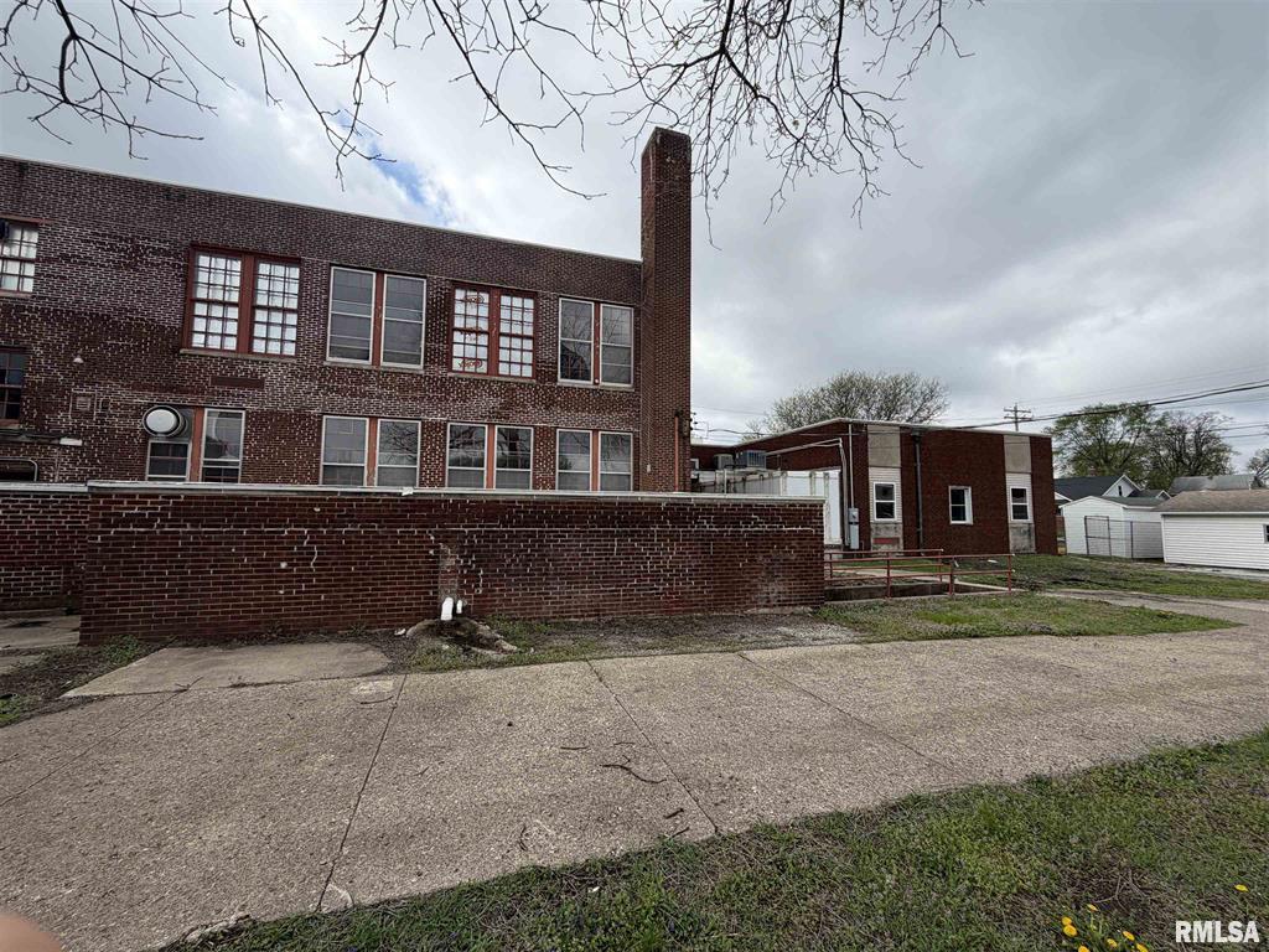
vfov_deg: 85.7
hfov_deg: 102.1
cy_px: 476
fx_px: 513
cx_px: 634
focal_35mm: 14
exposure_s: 1/770
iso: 25
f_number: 2.2
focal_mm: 2.22
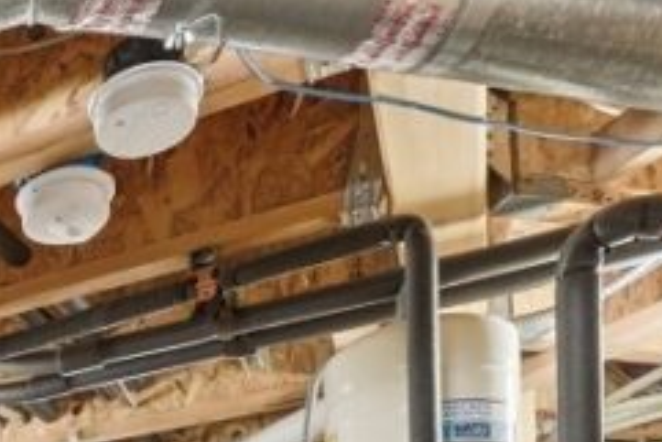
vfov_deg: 19.1
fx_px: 938
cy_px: 824
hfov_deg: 30.0
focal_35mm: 51
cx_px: -222
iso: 2000
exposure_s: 1/500
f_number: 8
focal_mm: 12
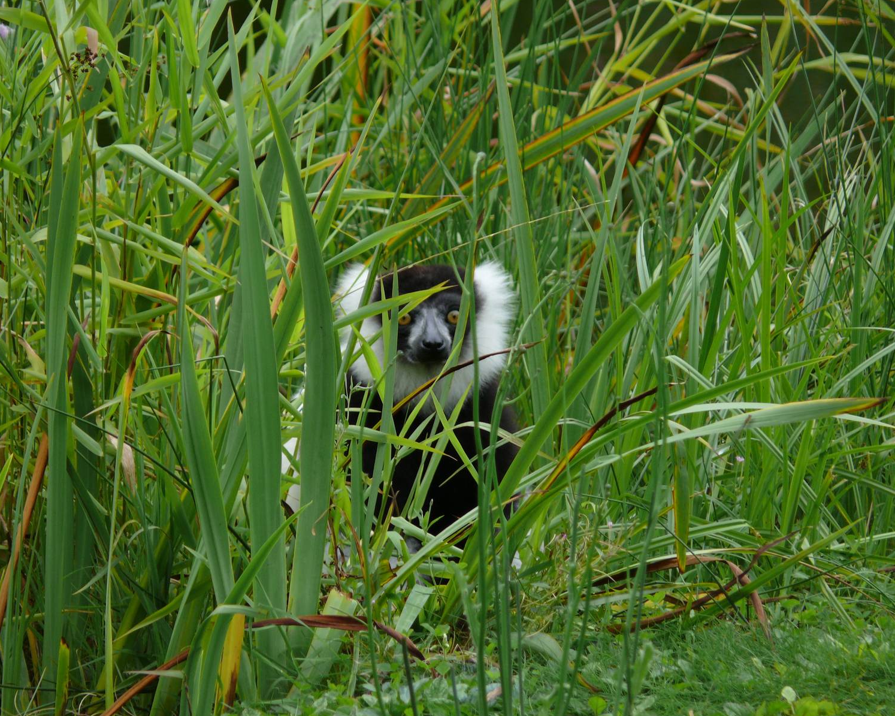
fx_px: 11628
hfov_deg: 4.4
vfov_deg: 3.5
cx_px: 445
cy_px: 358
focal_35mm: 439
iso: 100
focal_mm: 88.8
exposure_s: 1/200
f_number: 4
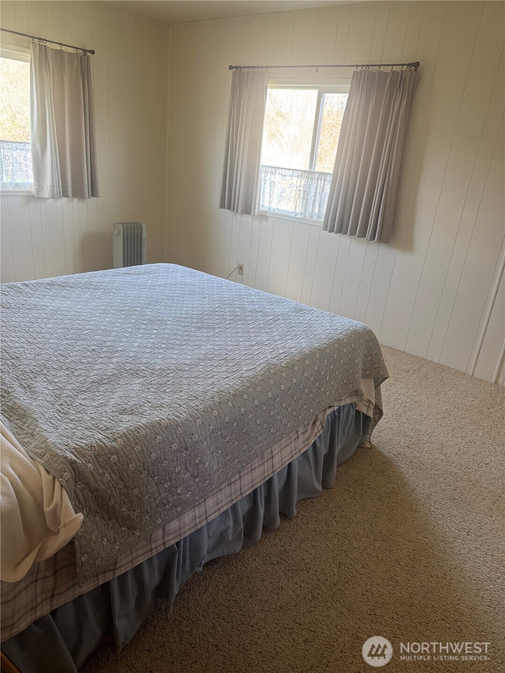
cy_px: 336
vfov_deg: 71.6
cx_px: 252
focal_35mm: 24
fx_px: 467
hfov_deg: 56.8
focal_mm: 6.76
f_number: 1.78
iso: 200
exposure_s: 1/99
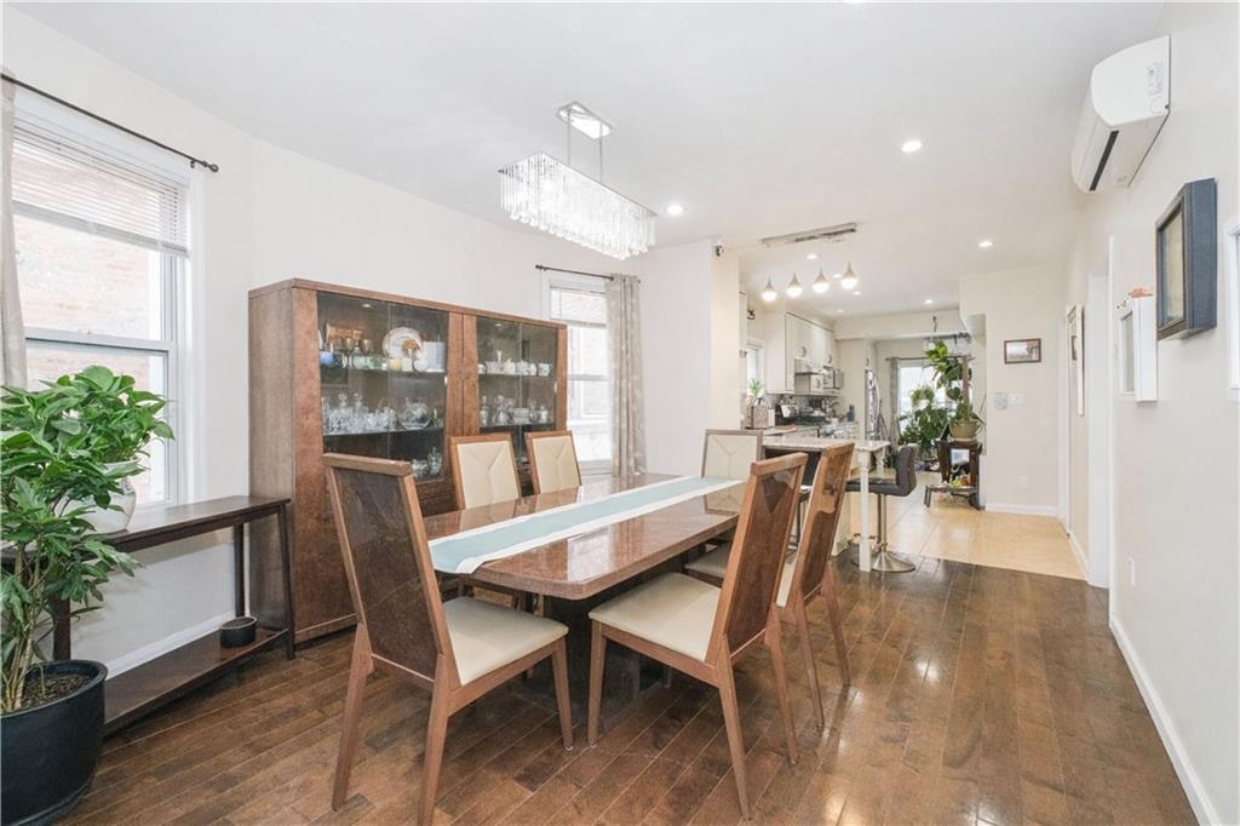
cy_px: 413
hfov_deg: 100.4
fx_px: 516
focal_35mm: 15
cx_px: 620
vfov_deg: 77.3
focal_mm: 10
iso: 1600
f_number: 8
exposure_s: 1/60
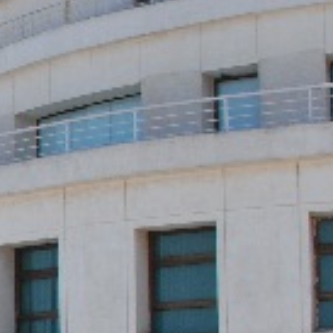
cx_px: -374
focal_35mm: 143
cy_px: 421
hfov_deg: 10.9
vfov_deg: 11.9
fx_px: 1556
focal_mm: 20
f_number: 10
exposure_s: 1/400
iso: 400
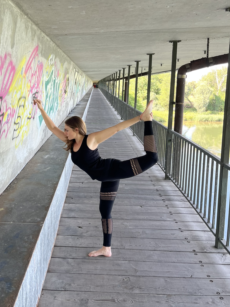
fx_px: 301
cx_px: 88
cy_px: 116
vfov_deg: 53.4
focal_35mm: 34
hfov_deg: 41.5
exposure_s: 1/122
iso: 40
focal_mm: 5.1
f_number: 1.6
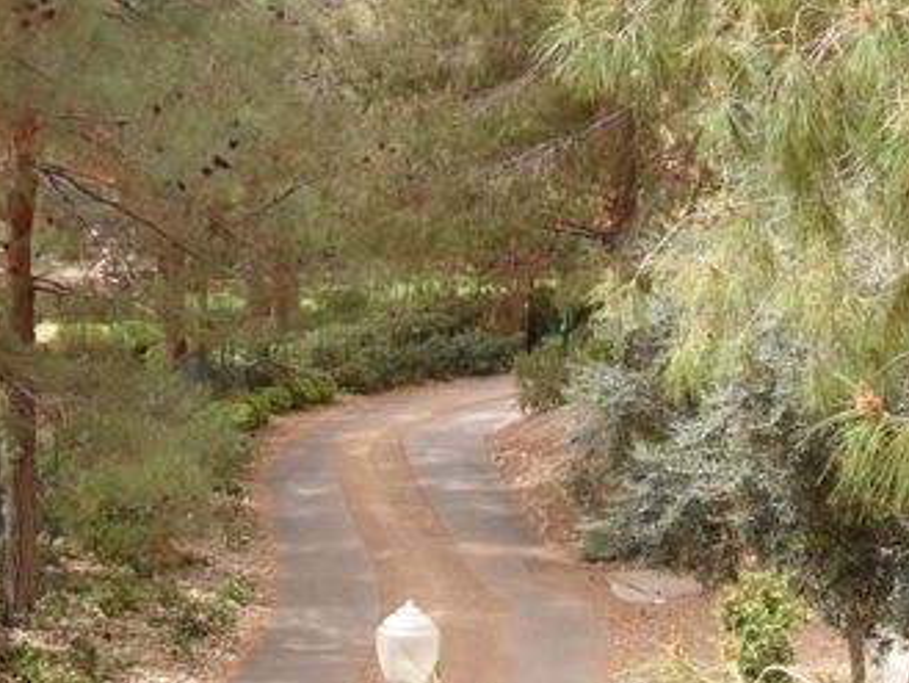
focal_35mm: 68
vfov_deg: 21.6
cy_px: 440
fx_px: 1786
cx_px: 387
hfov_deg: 28.5
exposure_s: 1/250
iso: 80
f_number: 3
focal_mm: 6.3
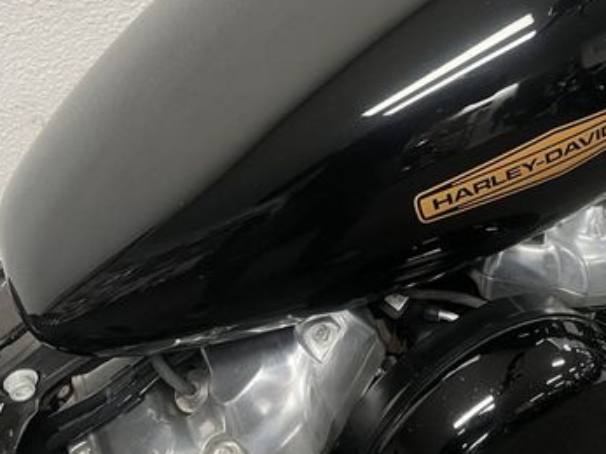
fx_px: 840
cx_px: 492
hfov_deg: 38.1
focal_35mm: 48
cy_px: 44
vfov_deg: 29.0
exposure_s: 1/50
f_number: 1.6
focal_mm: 5.1
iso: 125
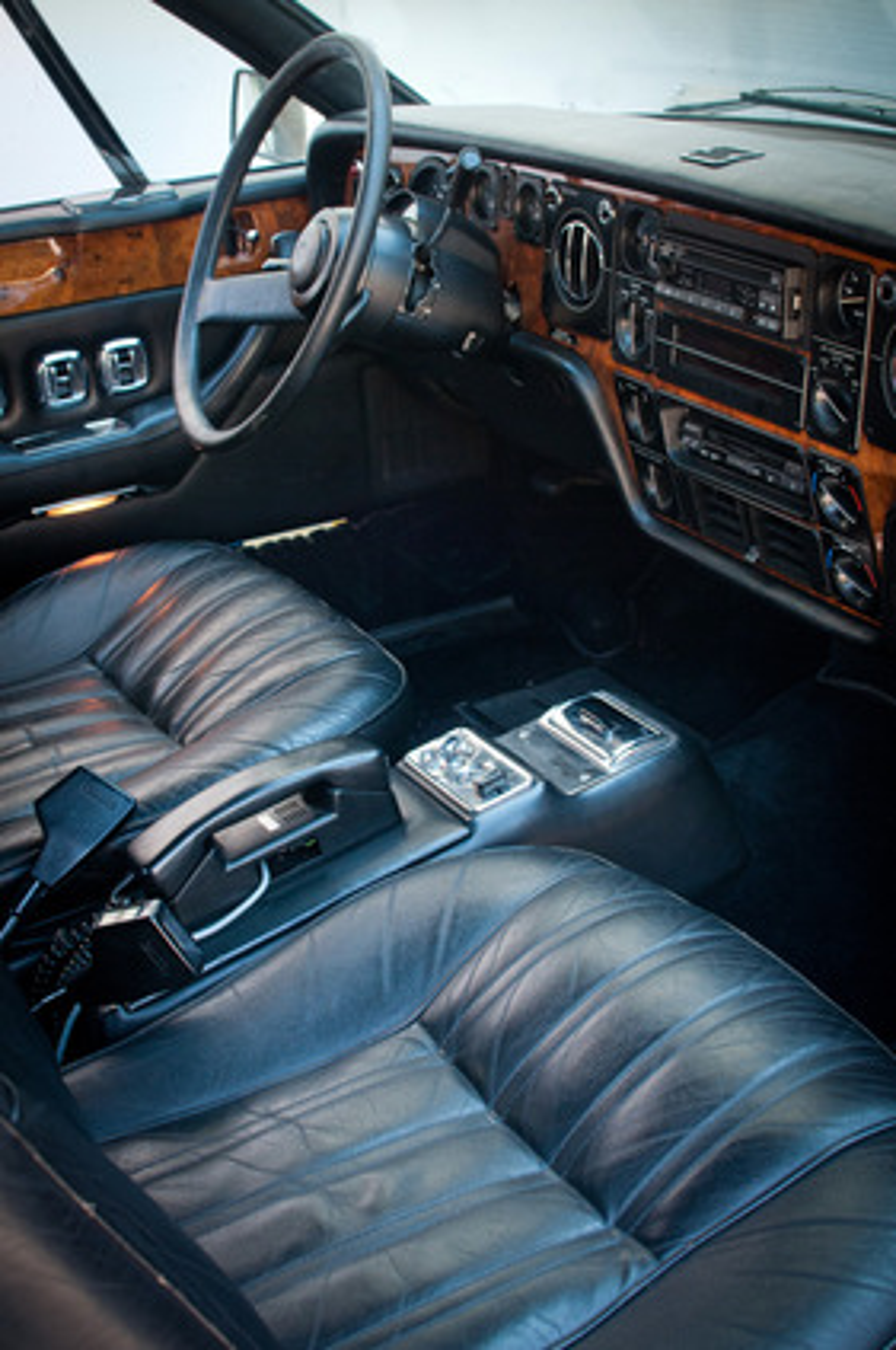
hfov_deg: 25.7
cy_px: 675
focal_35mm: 52
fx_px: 1965
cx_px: 448
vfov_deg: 37.9
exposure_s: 1/80
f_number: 6.3
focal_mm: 35
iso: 640
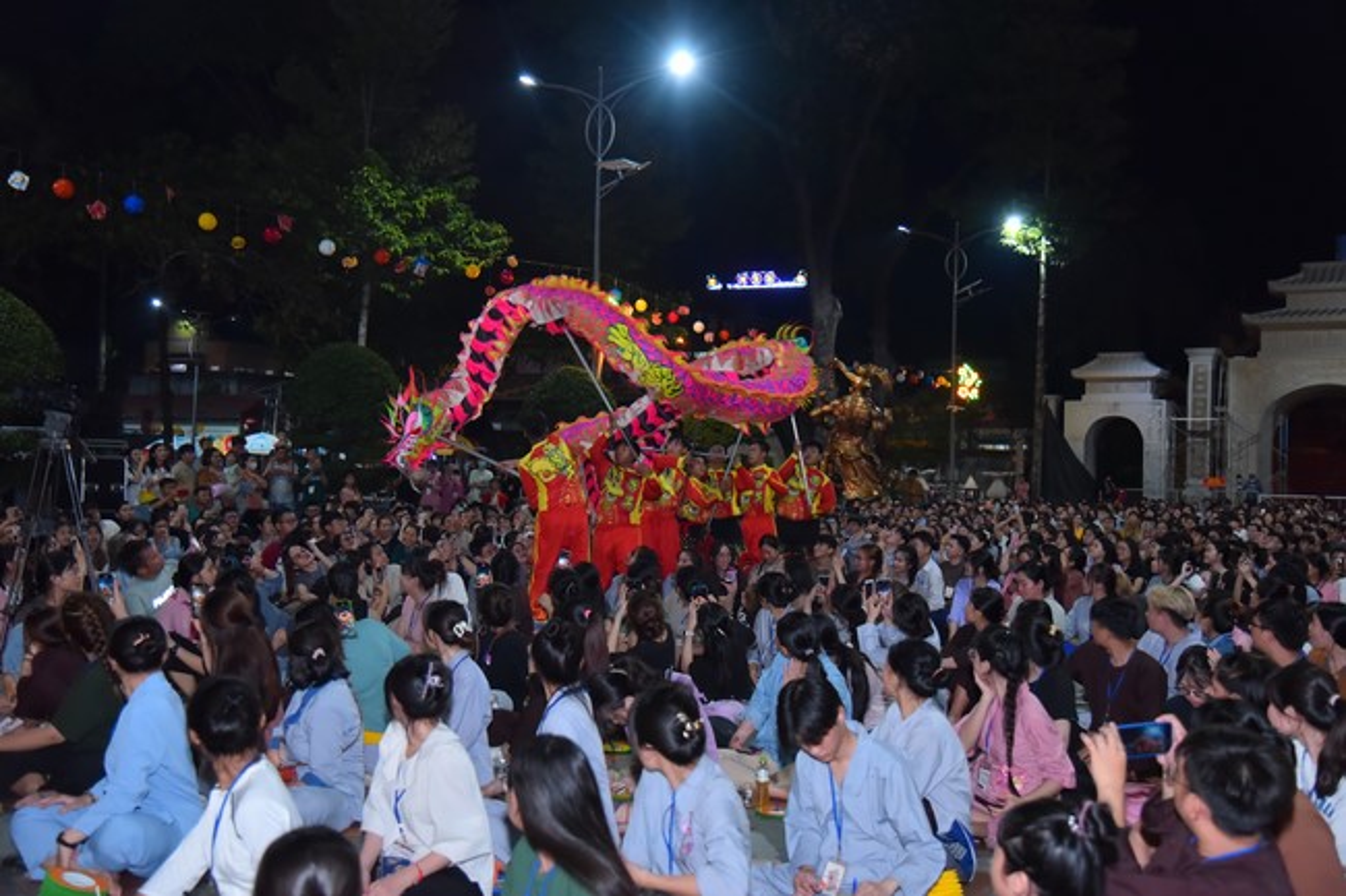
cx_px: 673
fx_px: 1645
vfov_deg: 30.5
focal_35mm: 44
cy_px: 448
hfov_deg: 44.5
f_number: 4
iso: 2000
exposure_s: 1/200
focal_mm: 44
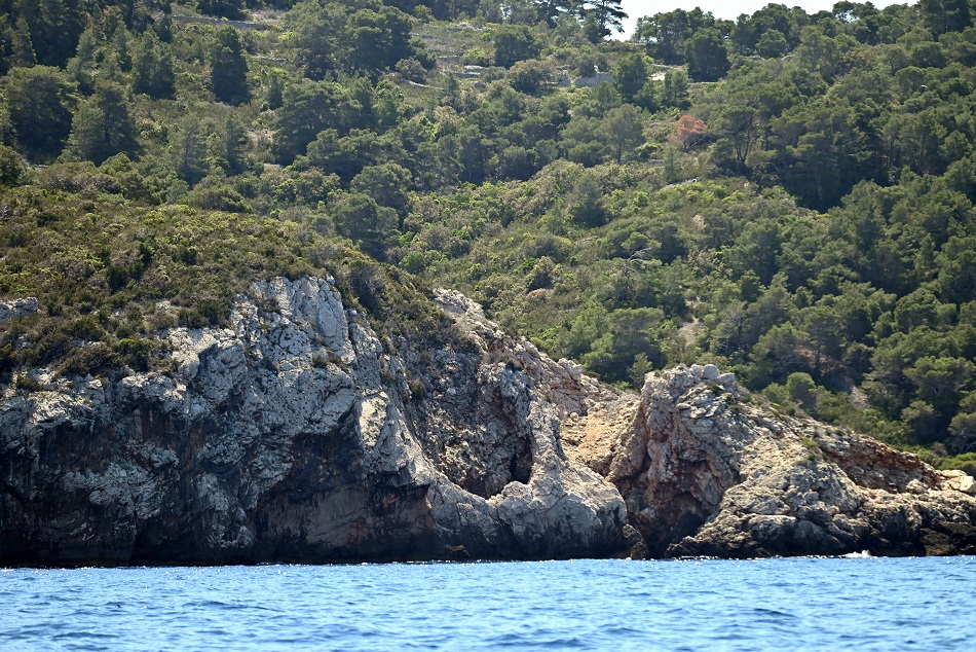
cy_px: 326
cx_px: 488
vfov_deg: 6.2
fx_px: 5966
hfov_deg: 9.4
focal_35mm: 220
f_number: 5.3
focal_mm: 220
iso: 320
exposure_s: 1/1000
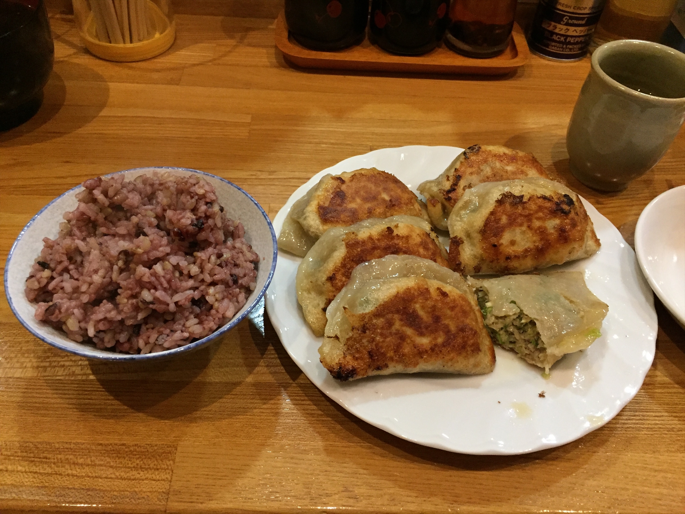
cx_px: 342
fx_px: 574
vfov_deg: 48.2
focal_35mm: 29
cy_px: 257
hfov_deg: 61.7
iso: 250
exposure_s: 1/30
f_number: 2.2
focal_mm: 4.15
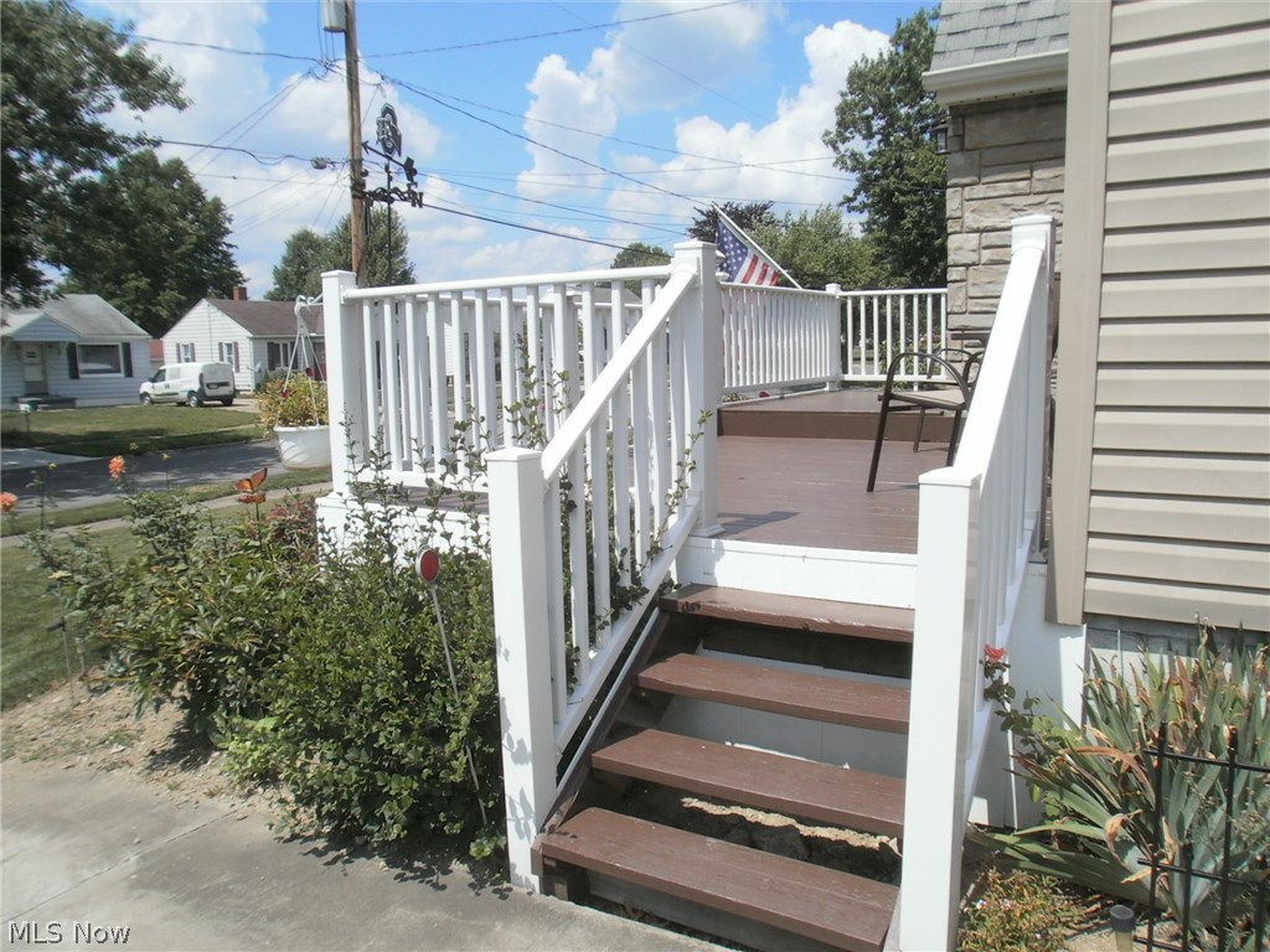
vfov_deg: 53.1
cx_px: 635
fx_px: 954
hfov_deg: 67.3
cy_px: 476
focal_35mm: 26
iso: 100
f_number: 7.8
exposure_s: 1/320
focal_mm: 4.65
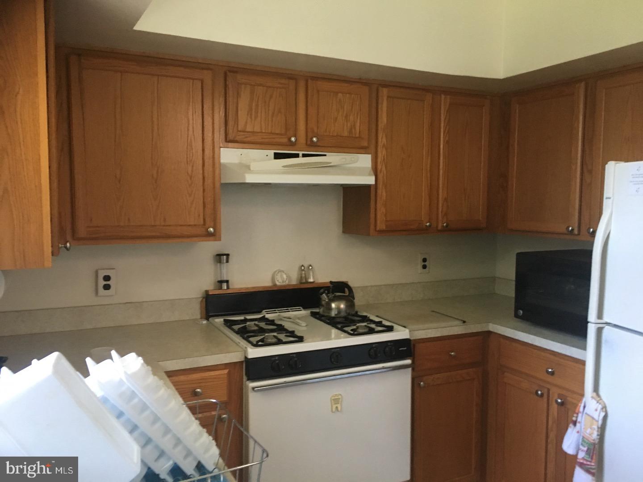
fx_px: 539
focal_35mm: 29
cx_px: 322
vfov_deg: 48.2
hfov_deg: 61.7
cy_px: 241
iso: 200
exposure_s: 1/24
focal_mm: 4.15
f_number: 2.2
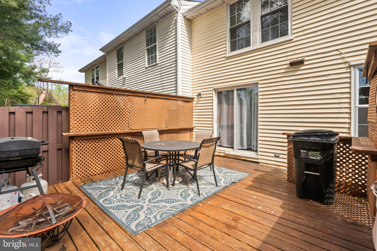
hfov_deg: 96.7
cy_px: 126
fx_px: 168
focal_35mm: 16
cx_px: 188
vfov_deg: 73.7
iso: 250
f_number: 13
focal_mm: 16
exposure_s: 1/200
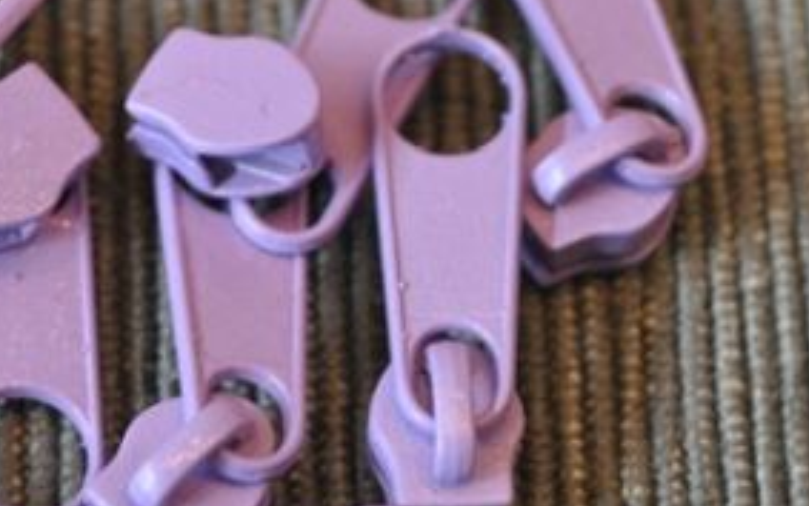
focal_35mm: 194
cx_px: 163
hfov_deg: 10.7
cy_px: 150
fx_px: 4288
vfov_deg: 6.7
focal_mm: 45
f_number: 5
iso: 800
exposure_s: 1/60
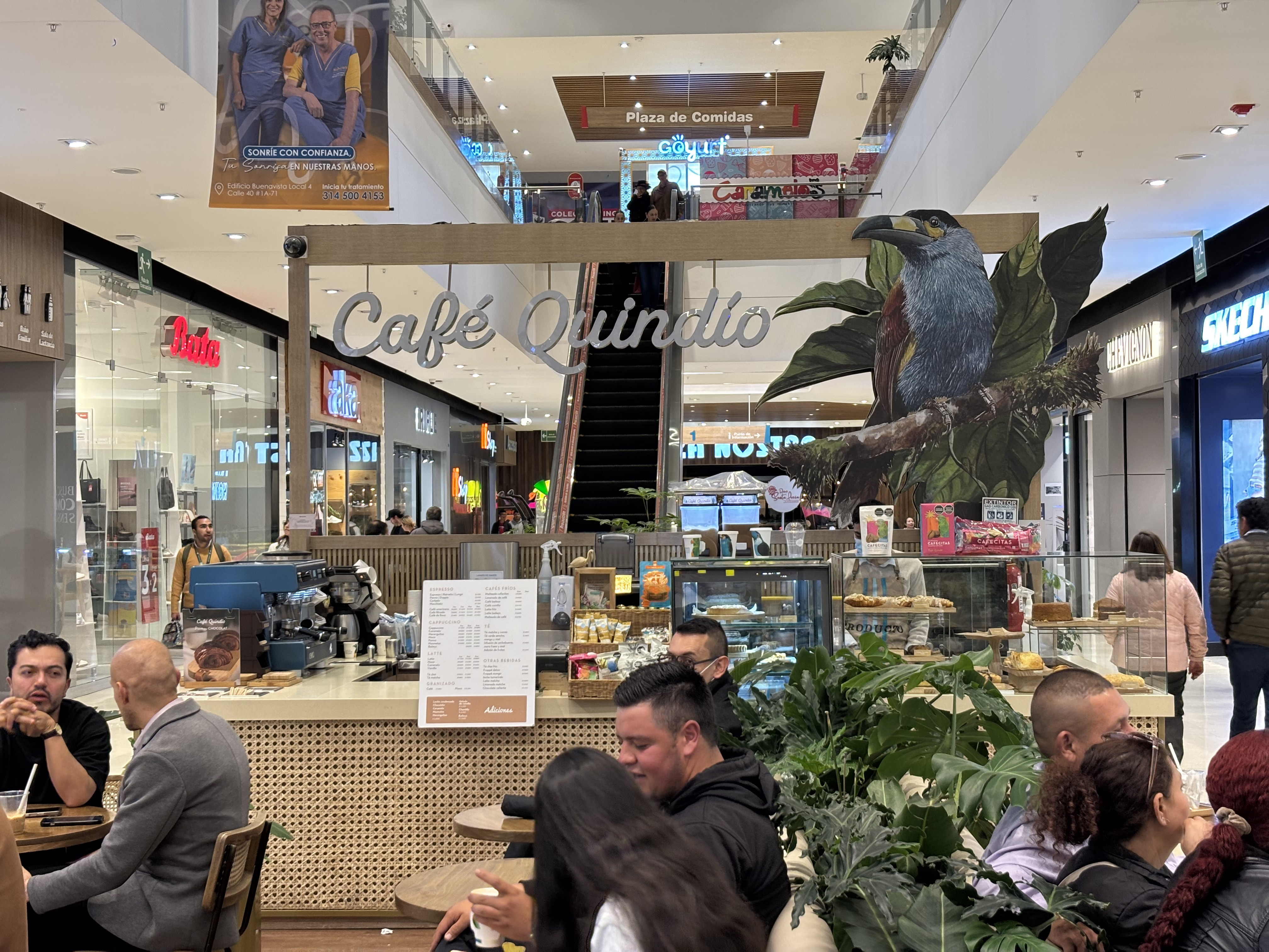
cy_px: 476
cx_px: 634
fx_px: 1906
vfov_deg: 28.0
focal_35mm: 52
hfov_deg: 36.8
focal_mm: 5.96
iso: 100
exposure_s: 1/60
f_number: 1.6
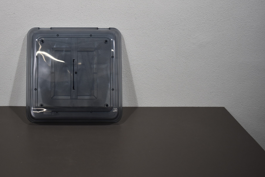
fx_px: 346
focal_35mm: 47
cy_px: 65
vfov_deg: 28.5
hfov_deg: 41.1
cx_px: 77
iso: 450
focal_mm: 22
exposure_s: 1/250
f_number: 3.8
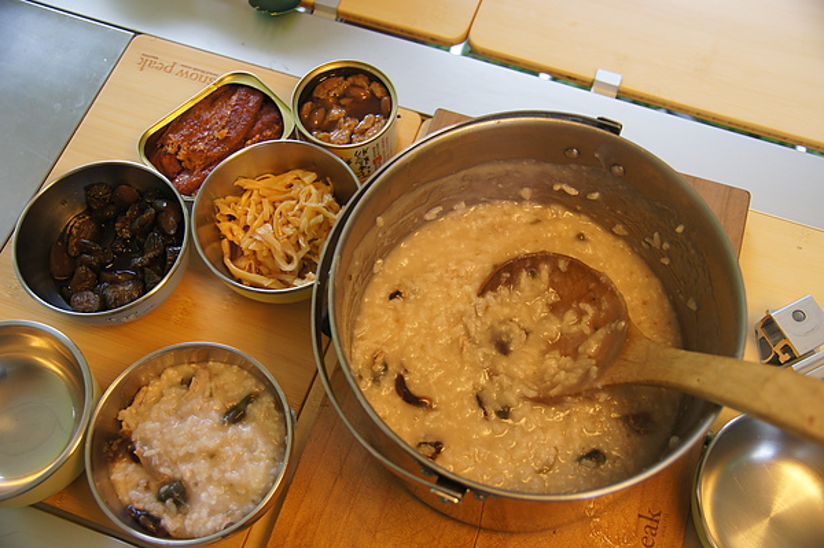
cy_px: 274
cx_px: 412
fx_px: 823
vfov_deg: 36.8
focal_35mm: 36
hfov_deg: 53.2
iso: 500
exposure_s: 1/40
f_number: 4
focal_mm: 24
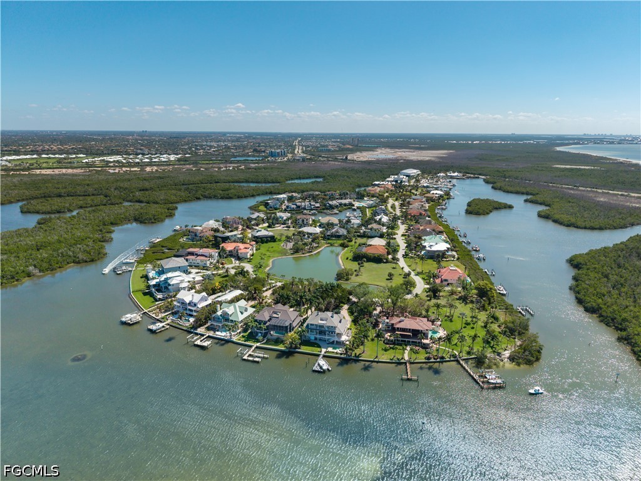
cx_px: 320
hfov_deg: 71.6
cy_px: 240
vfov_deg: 56.8
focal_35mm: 24
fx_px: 444
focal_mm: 8.67
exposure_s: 1/500
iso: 100
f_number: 1.8
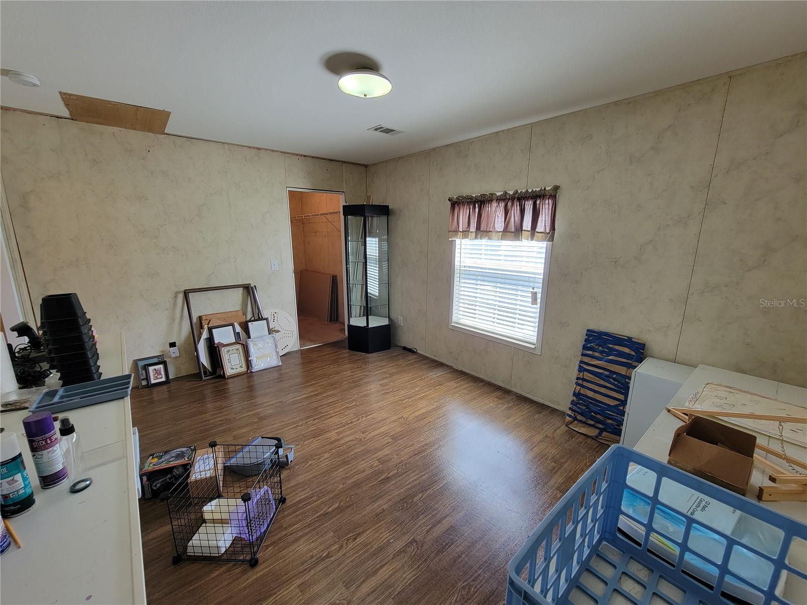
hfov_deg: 106.2
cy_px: 302
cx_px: 404
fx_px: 303
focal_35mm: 13
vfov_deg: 89.9
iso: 100
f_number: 2.2
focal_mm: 2.2
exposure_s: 1/60
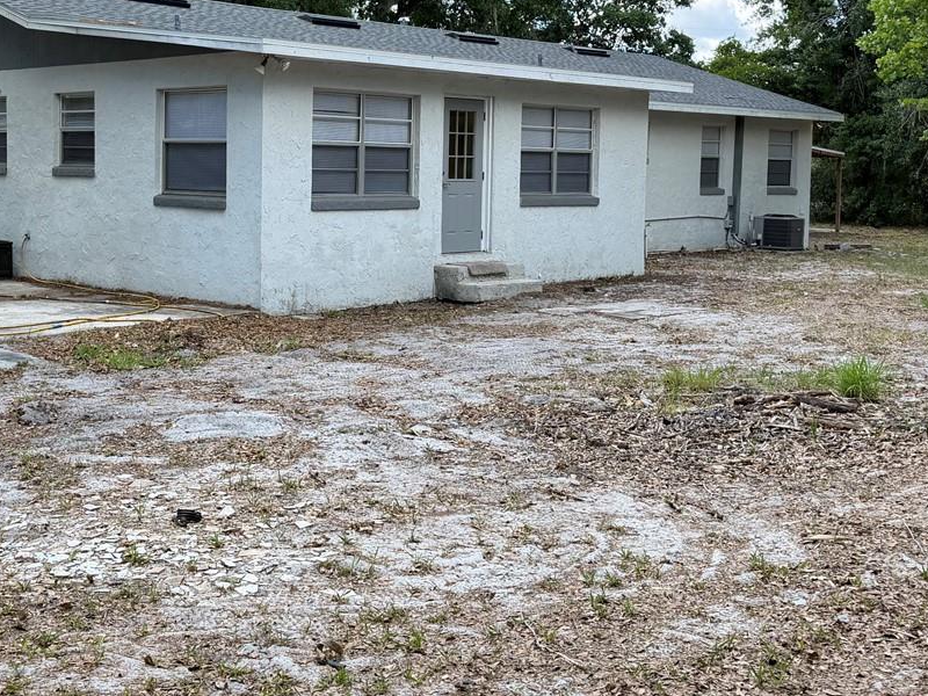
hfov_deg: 39.2
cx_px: 310
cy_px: 242
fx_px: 1287
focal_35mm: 48
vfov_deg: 30.1
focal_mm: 6.76
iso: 100
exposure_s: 1/1314
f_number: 1.78
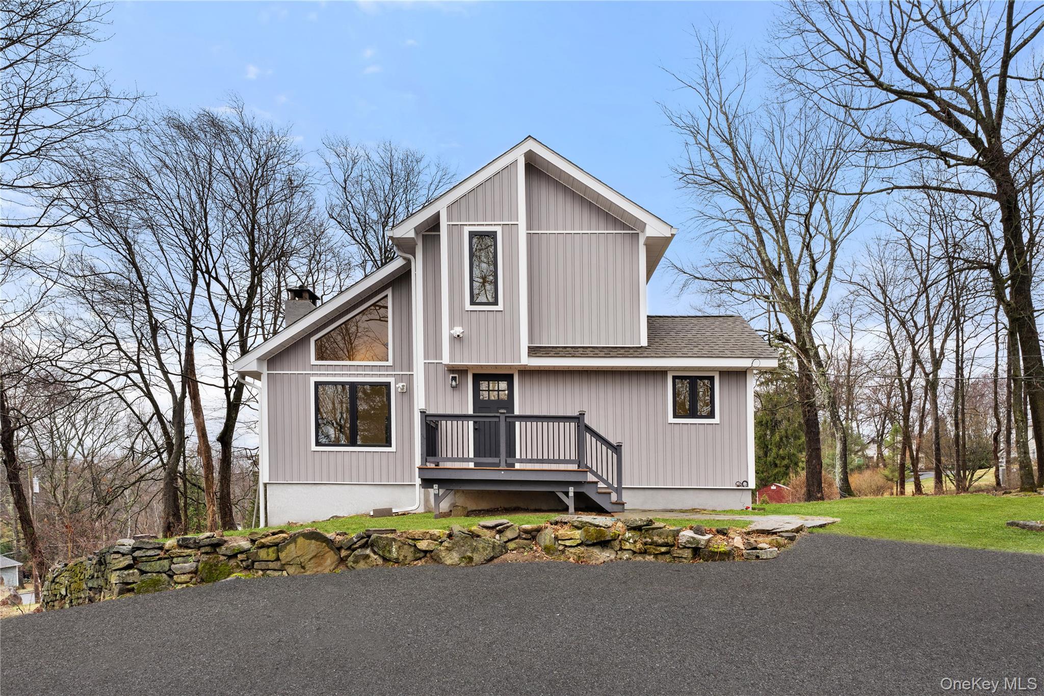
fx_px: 580
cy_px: 348
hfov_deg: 84.0
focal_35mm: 20
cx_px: 522
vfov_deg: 61.9
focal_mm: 20
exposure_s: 1/15
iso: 100
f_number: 9
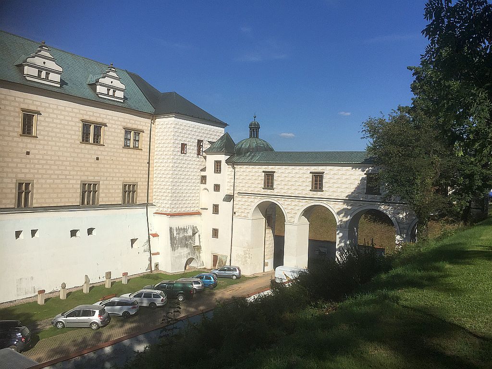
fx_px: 412
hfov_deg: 61.7
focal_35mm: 29
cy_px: 184
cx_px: 246
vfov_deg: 48.2
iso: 32
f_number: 2.2
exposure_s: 1/4950
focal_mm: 4.15
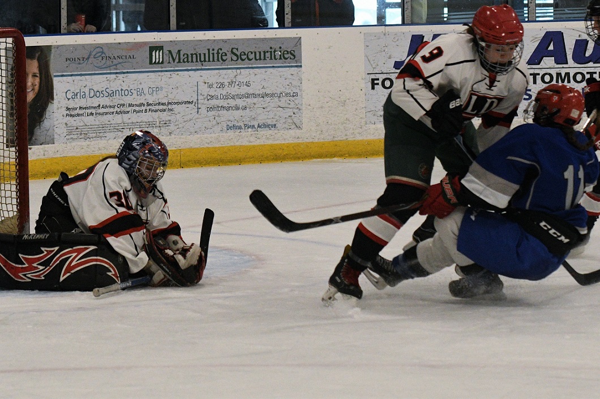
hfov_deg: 19.5
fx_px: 1749
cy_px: 200
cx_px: 300
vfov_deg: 13.0
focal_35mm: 105
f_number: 4
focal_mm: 70
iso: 4000
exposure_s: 1/1000
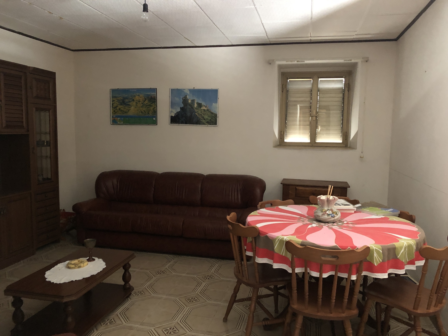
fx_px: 362
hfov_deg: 63.4
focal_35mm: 28
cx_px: 224
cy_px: 168
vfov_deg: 49.7
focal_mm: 4
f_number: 1.8
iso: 100
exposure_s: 1/4
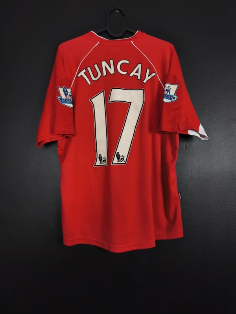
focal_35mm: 23
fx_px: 209
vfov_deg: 73.9
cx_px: 118
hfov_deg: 58.9
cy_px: 157
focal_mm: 6.57
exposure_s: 1/125
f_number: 1.6
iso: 500
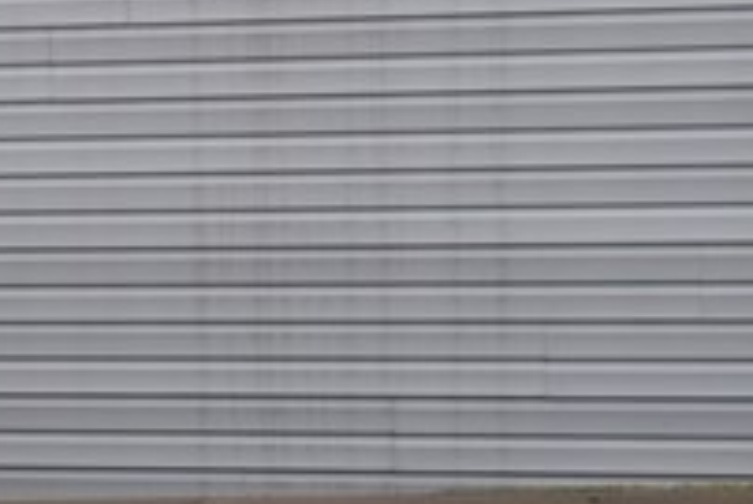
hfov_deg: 10.9
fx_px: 3705
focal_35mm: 177
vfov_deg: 7.8
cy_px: 280
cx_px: -593
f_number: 4.5
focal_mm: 22
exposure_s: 1/80
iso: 400
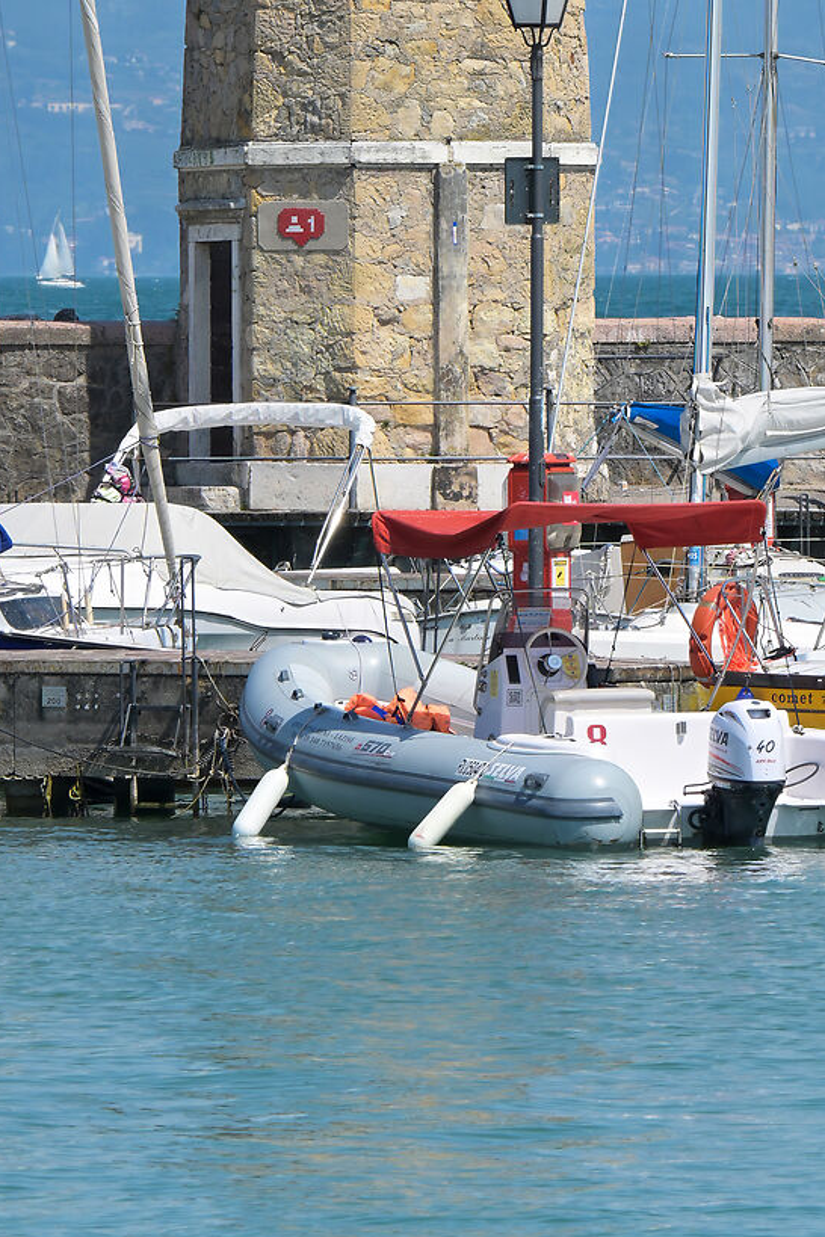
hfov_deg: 2.5
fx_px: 19145
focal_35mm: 557
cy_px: 290
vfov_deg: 3.7
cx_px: 731
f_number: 10
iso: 100
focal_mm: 190
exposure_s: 1/250
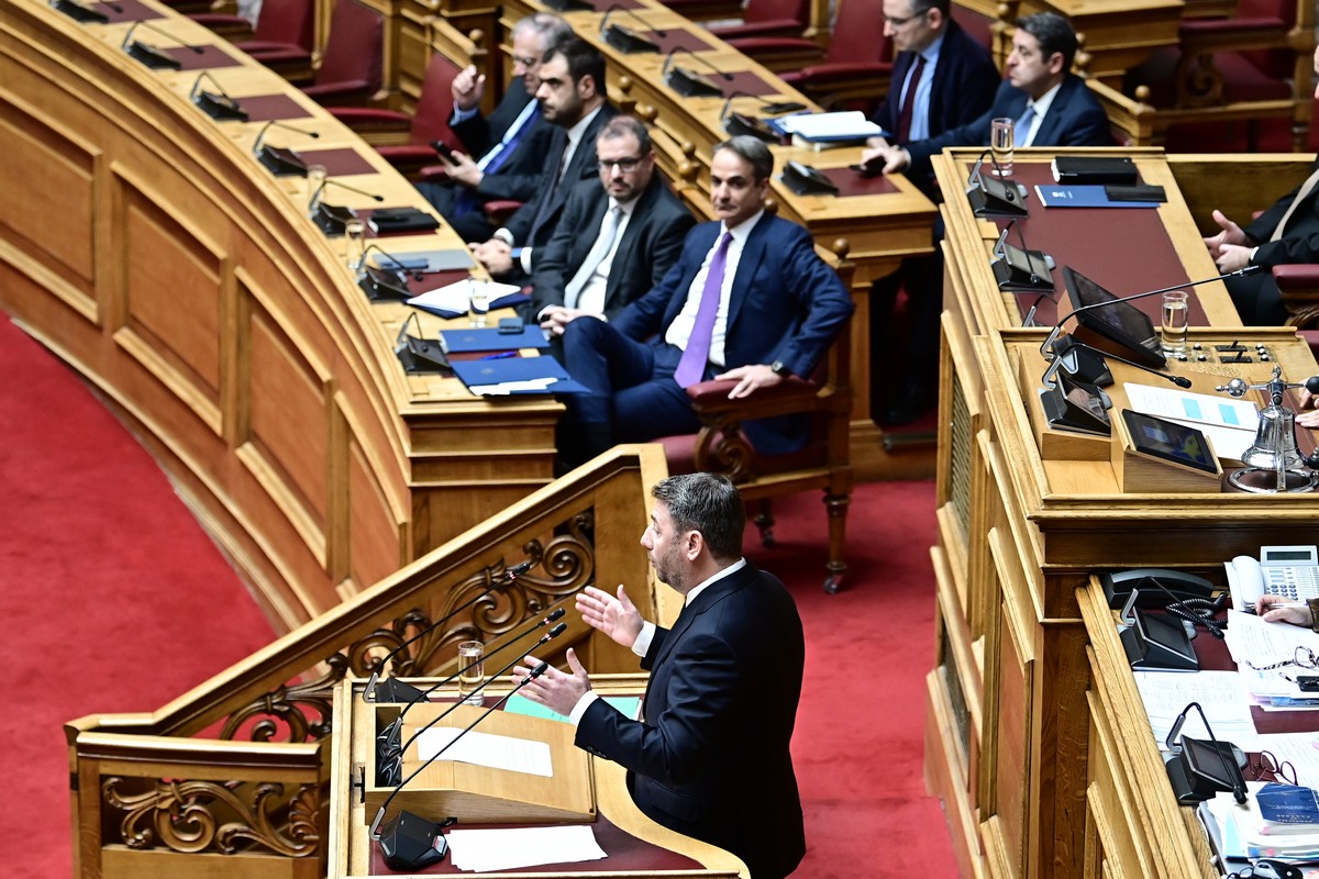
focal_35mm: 153
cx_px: 660
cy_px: 440
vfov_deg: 9.0
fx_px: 5605
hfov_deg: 13.4
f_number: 3.2
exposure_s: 1/320
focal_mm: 102
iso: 1250
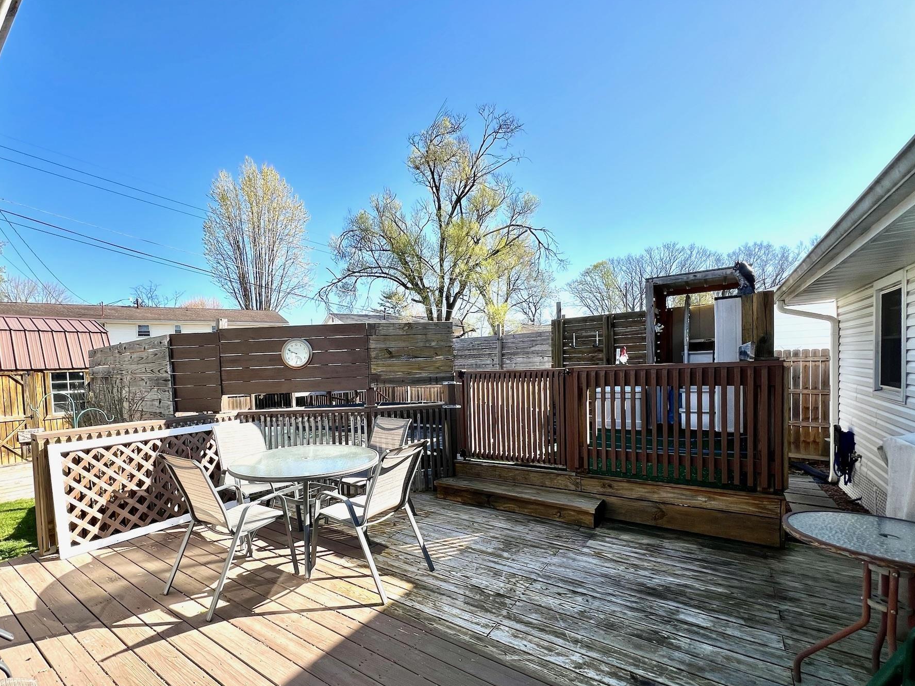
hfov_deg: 97.5
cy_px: 384
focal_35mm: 15
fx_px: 396
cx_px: 392
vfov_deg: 81.4
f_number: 1.8
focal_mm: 1.57
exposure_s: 1/626
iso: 32
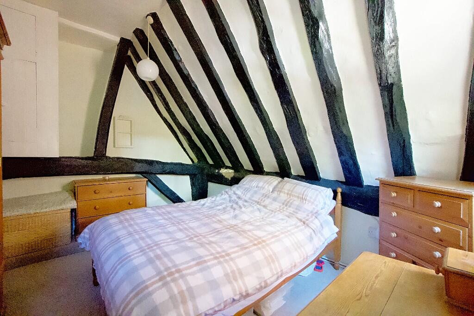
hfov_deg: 100.4
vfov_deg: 77.3
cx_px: 237
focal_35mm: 15
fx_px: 198
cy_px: 158
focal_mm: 10
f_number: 4
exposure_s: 1/160
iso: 10000
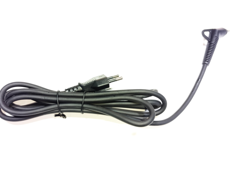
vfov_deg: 53.0
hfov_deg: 67.1
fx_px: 180
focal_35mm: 26
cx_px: 105
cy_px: 80
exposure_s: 1/100
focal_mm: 6.14
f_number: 1.6
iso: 1000
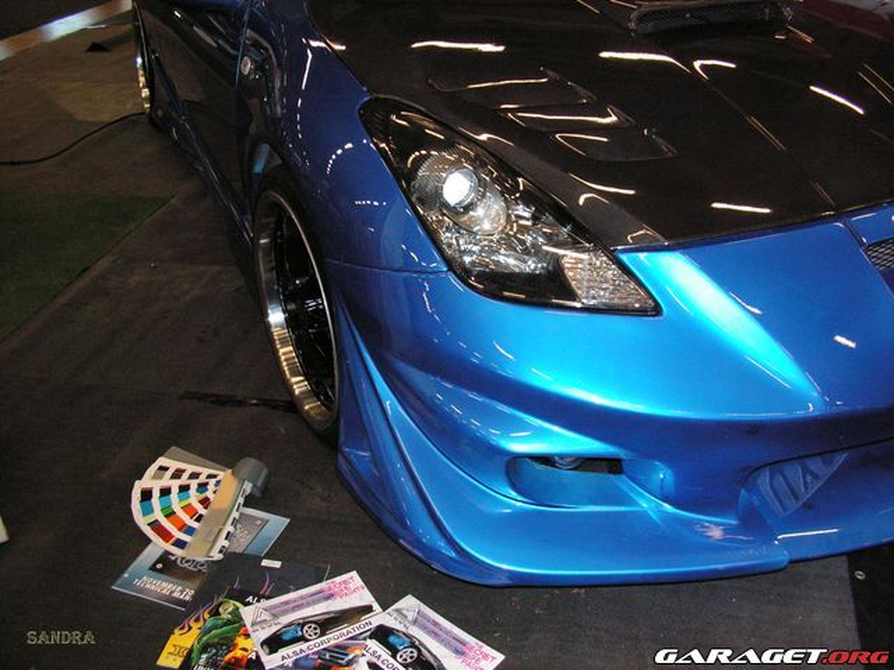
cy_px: 335
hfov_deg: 51.4
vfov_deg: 39.7
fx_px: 930
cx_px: 447
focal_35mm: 36
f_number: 3.2
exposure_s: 1/40
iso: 160
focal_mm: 6
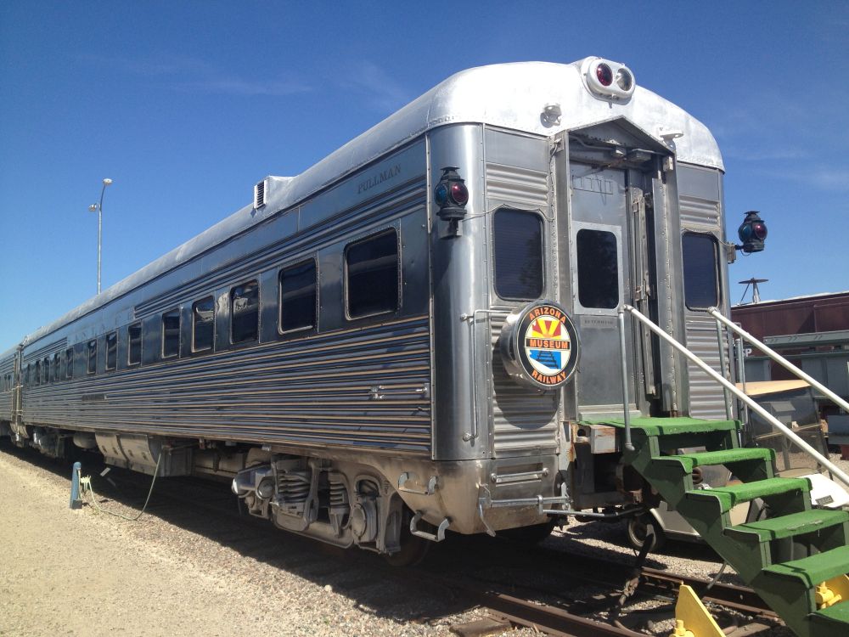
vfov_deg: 40.7
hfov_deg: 52.6
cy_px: 318
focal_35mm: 35
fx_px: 858
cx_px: 424
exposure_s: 1/1623
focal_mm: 4.28
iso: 50
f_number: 2.4
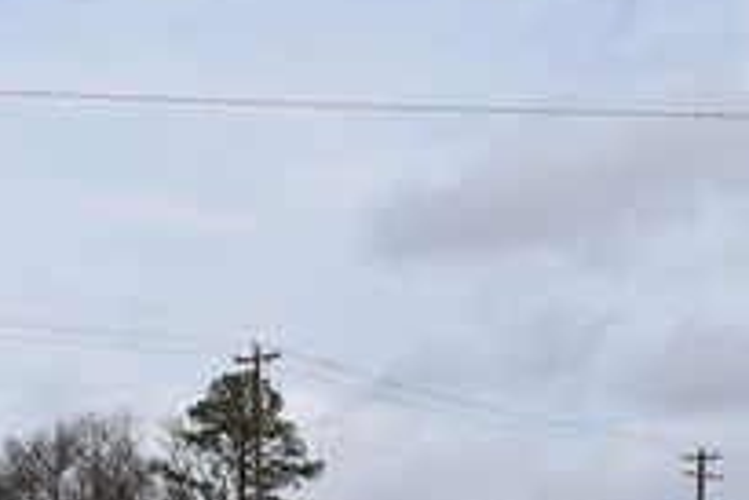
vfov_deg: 12.8
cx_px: 548
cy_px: 666
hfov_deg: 19.7
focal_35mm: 103
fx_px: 2144
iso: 100
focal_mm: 22
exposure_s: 1/250
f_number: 8
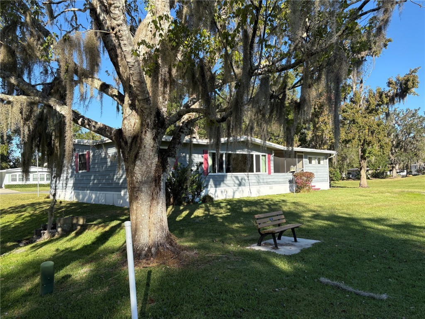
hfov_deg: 67.3
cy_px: 160
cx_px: 212
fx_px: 319
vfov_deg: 53.1
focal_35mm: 26
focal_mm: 5.96
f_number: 1.6
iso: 64
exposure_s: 1/1901
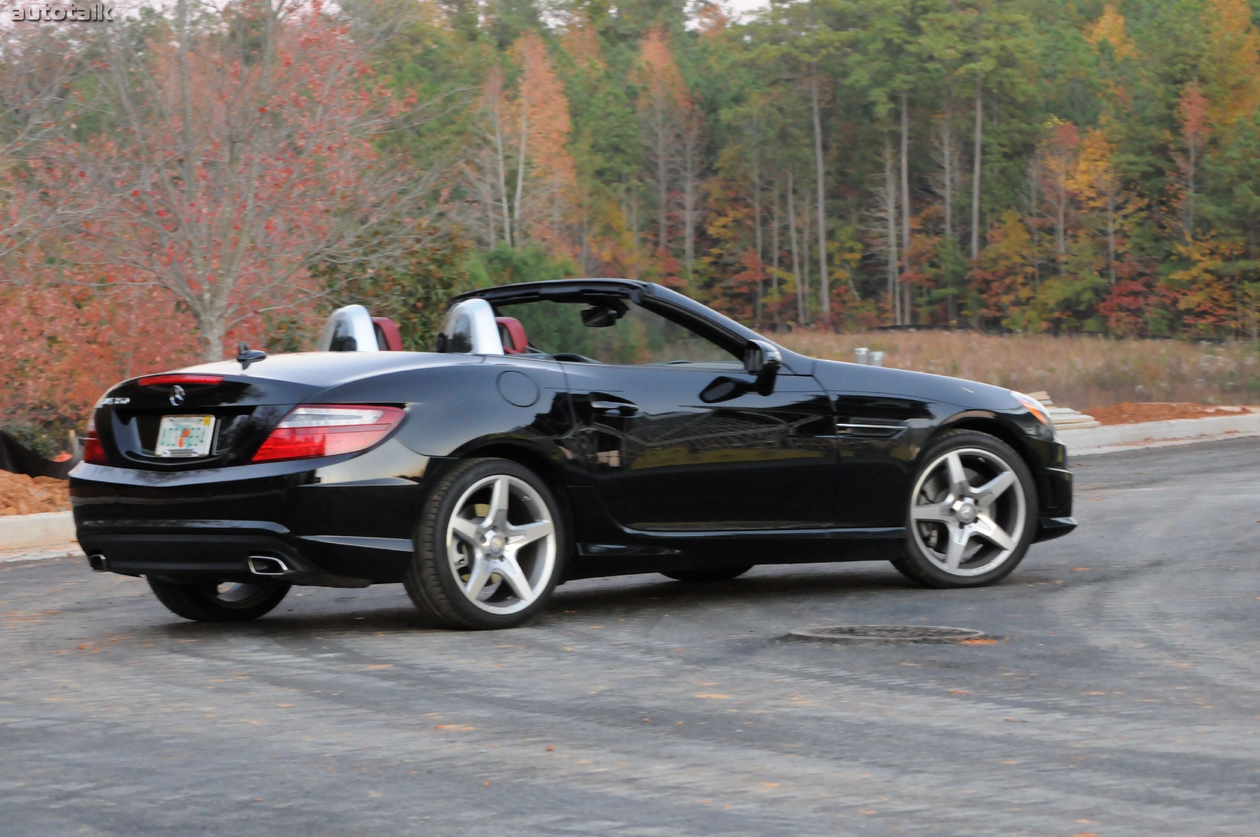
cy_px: 418
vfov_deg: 10.6
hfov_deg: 15.9
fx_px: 4510
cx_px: 630
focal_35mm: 129
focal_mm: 86
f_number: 9
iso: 2000
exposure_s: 1/40
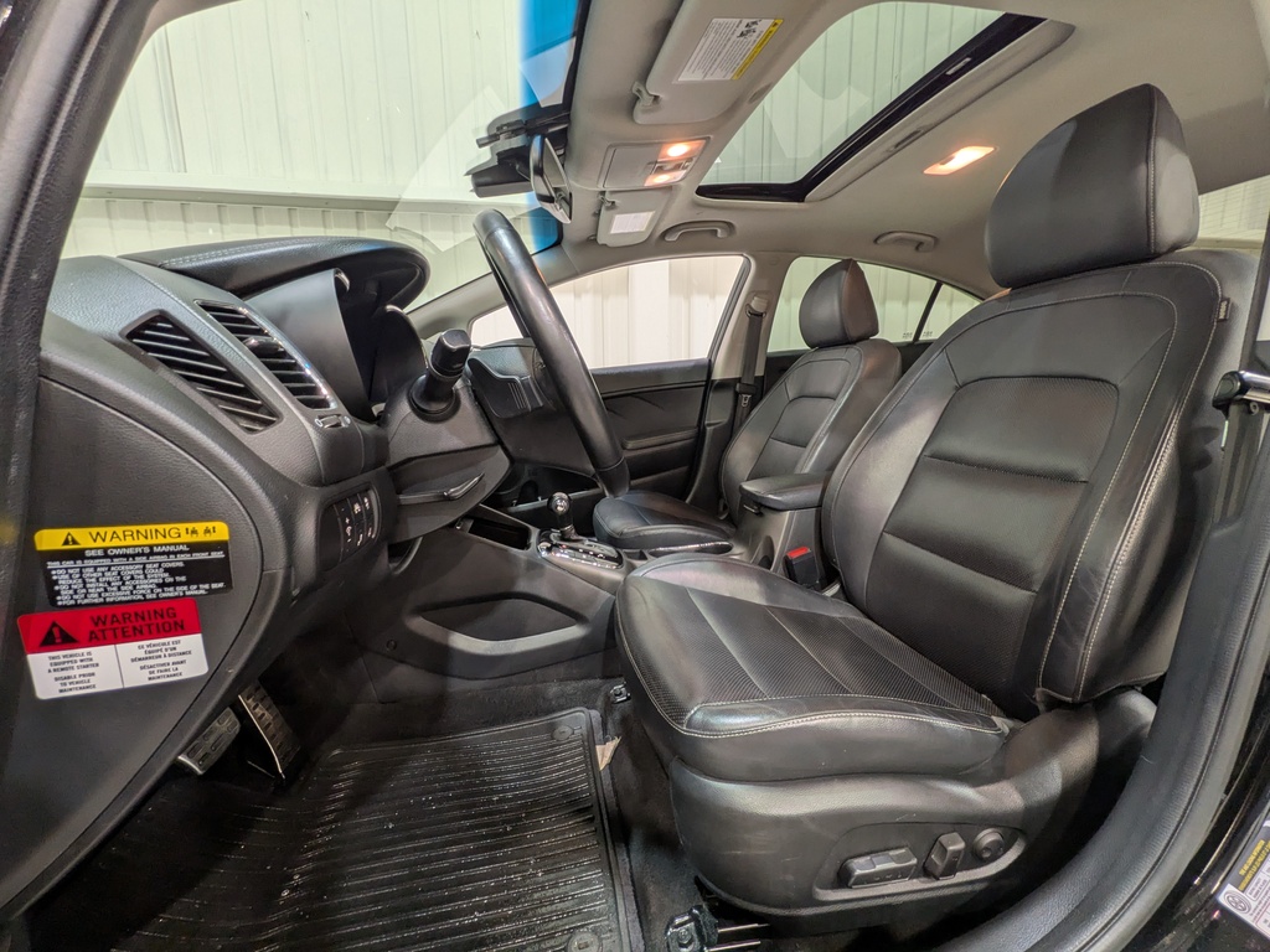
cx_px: 635
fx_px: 514
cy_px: 476
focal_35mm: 14
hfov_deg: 102.1
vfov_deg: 85.7
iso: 51
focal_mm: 1.83
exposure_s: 1/24
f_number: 2.2
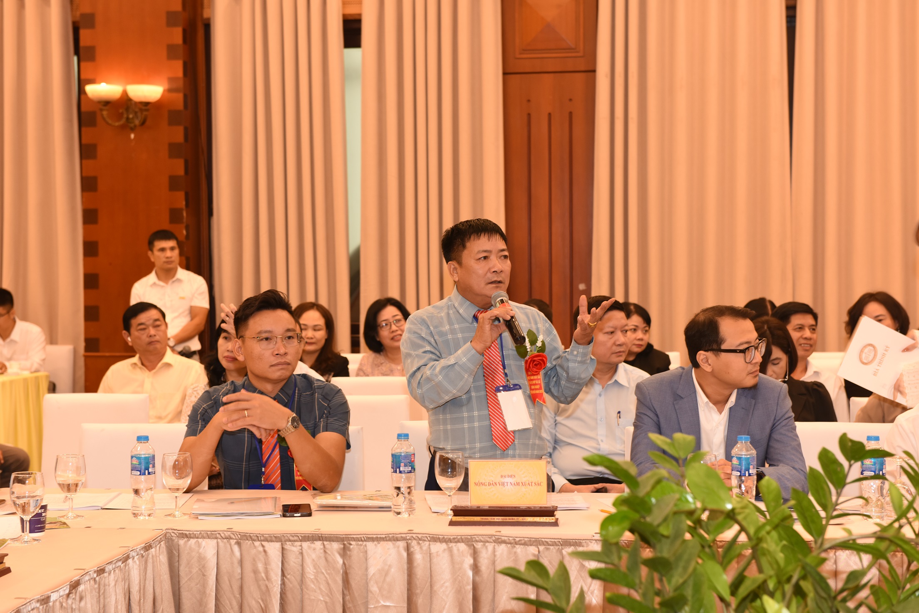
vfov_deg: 19.5
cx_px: 460
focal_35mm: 70
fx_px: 1788
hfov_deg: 28.8
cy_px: 306
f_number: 5.6
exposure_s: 1/60
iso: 800
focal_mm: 70
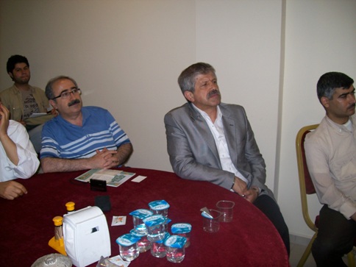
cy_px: 134
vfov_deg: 39.7
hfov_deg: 51.4
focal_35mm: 36
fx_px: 370
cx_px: 178
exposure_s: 1/64
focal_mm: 6
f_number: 2.7
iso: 80
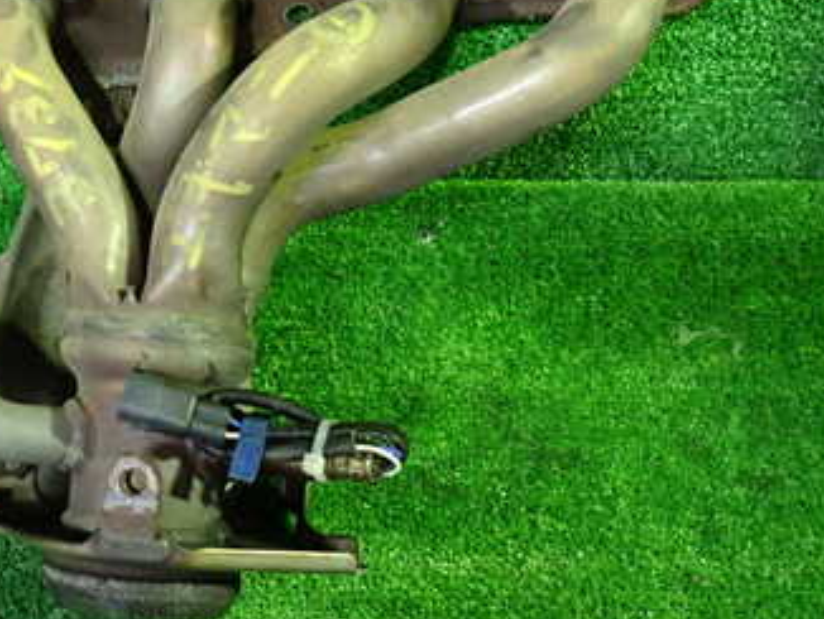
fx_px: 1096
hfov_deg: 38.9
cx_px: 114
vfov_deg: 31.5
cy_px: 248
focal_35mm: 46
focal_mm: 4.5
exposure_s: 1/30
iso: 640
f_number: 2
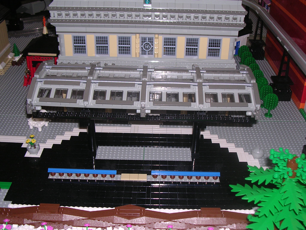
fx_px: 380
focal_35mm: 43
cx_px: 153
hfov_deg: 43.9
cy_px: 115
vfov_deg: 33.6
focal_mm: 6.6
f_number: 3
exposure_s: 1/60.1
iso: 100
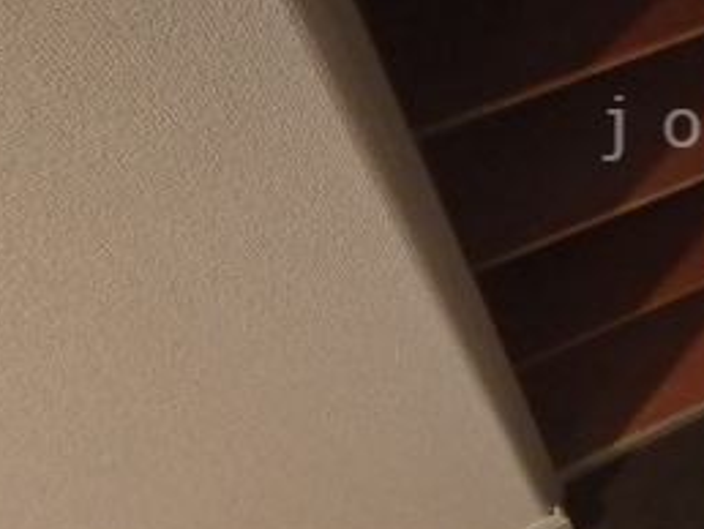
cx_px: 789
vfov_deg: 27.7
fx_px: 1059
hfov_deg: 32.1
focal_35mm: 52
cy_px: 128
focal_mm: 3.7
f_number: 3.5
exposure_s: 1/20
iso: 1600
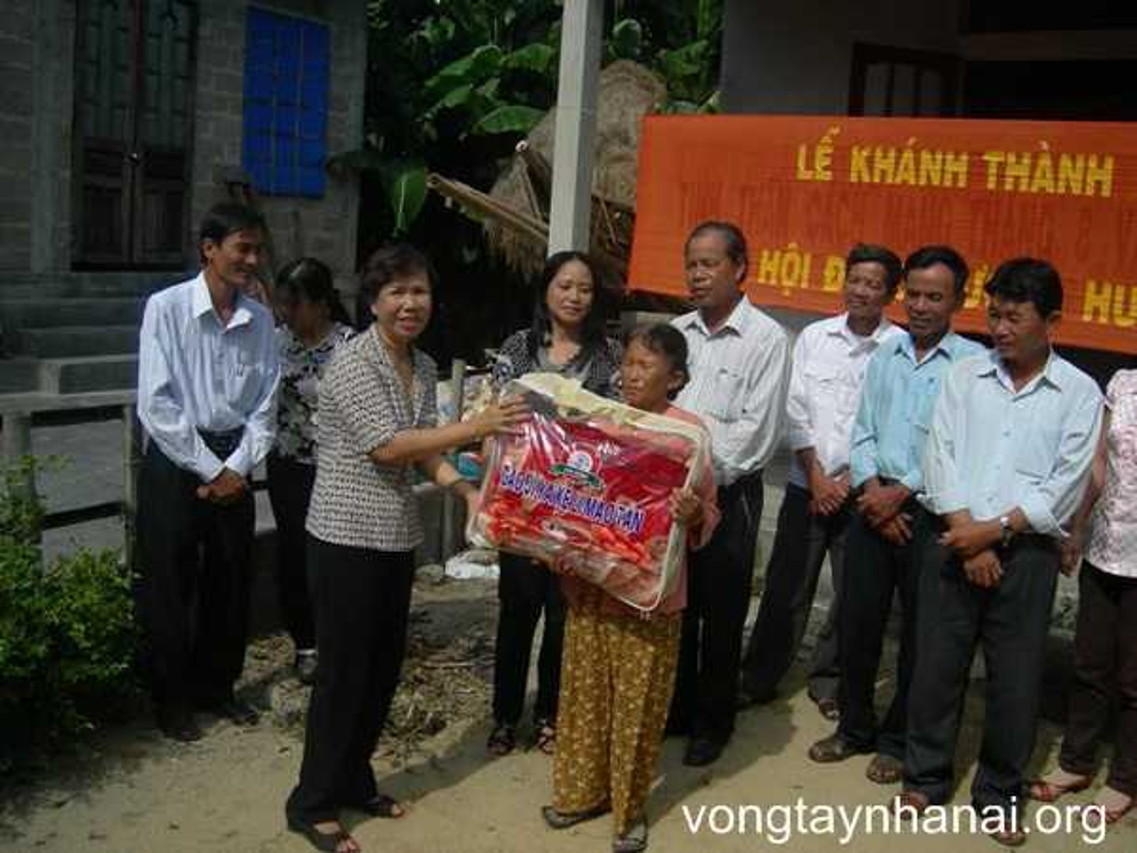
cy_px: 426
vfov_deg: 39.7
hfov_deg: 51.4
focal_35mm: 36
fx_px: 1182
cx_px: 568
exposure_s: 1/641
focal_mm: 7.5
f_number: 7.6
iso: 64
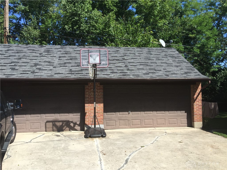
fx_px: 190
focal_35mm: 29
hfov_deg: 61.7
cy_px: 85
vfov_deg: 48.2
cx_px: 114
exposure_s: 1/1276
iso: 32
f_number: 2.2
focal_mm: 4.15
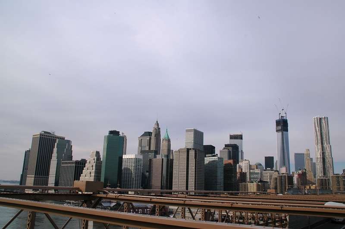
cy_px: 114
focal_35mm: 33
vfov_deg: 39.9
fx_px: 316
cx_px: 172
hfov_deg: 57.3
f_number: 11
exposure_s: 1/400
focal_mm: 22
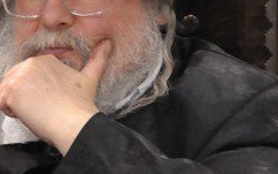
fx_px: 11003
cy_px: -47
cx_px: 47
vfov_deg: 0.9
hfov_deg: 1.4
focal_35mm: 1453
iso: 3200
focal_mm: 230
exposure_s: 1/60
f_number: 5.6
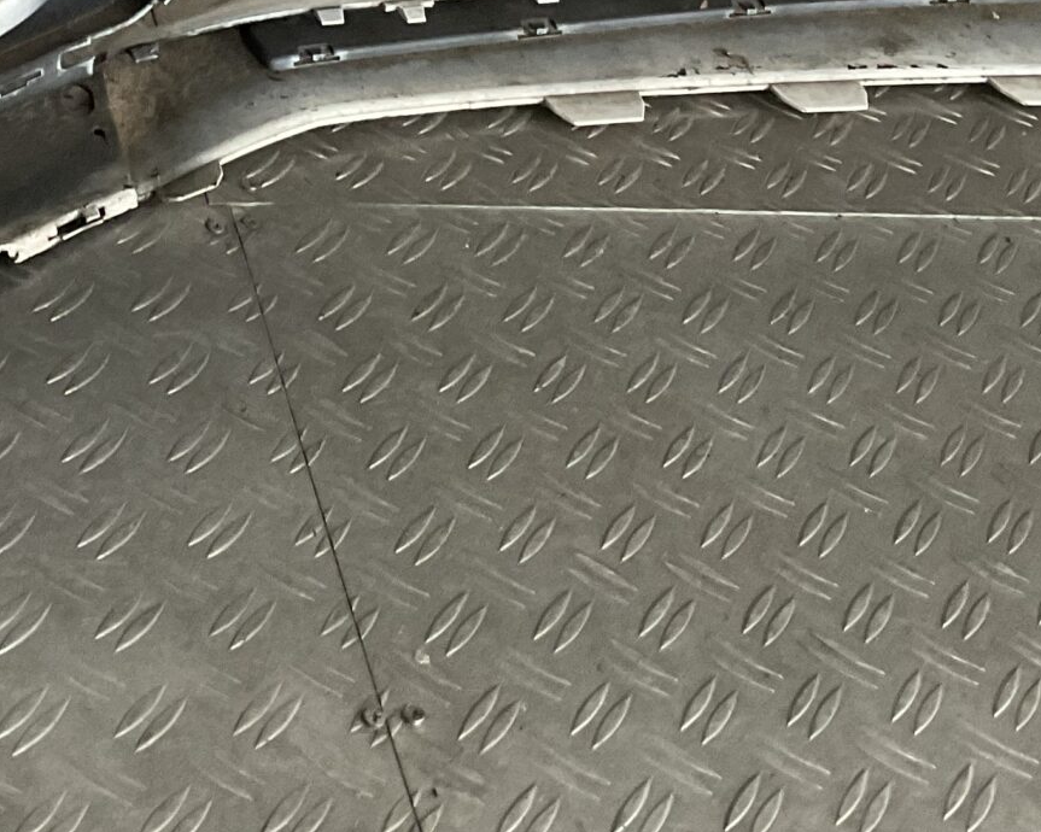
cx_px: 286
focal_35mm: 84
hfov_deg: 22.6
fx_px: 2587
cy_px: -312
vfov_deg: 17.0
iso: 160
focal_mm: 3
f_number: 1.8
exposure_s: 1/60
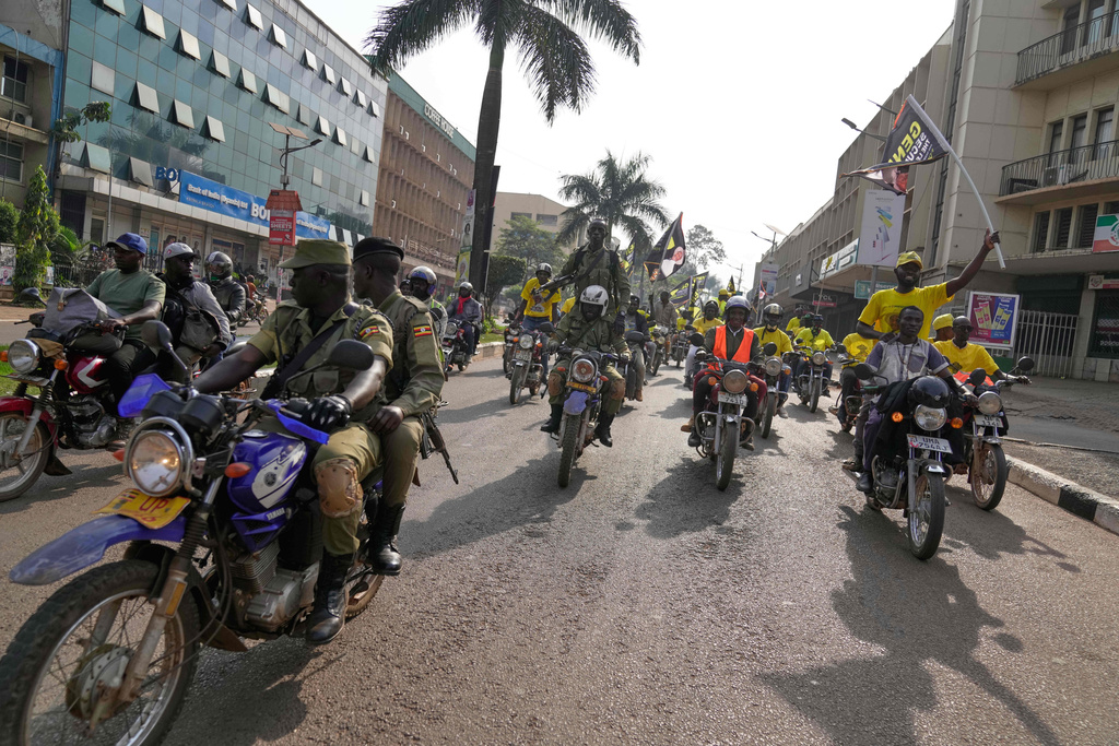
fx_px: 746
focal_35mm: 24
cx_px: 560
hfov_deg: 73.7
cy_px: 373
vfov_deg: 53.1
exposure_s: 1/4000
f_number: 3.2
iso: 500
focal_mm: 24
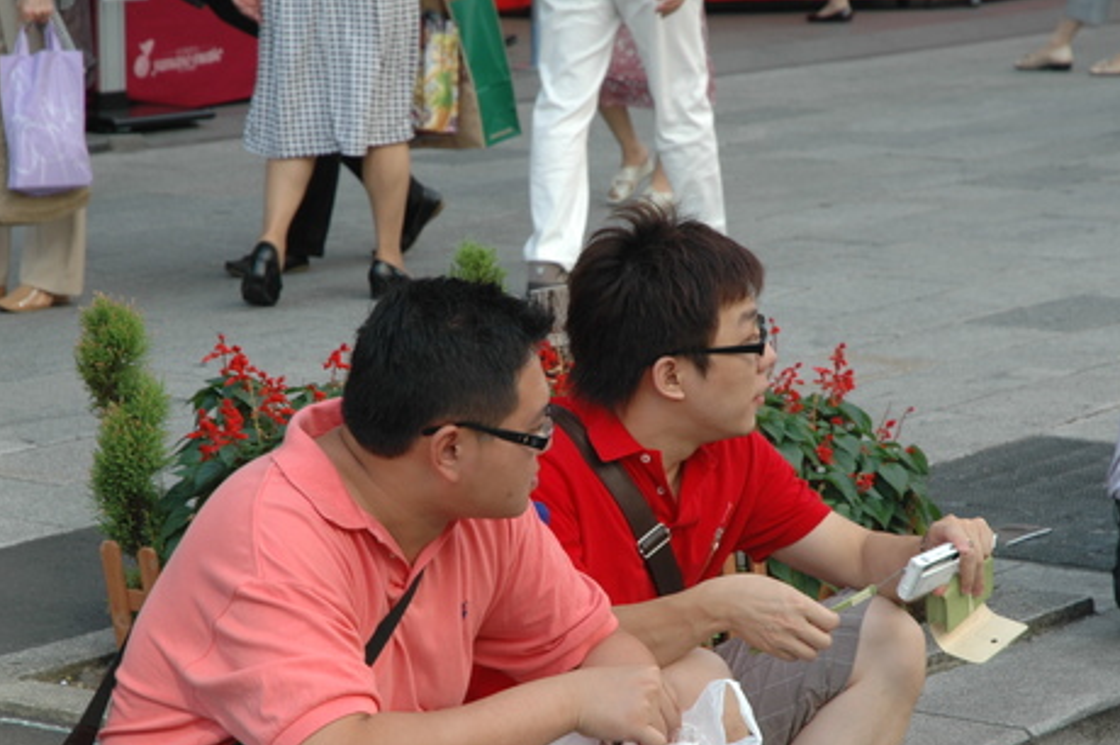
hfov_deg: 15.0
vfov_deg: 10.0
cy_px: 422
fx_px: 4259
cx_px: 589
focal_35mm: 137
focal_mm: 70
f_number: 6.3
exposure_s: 1/160
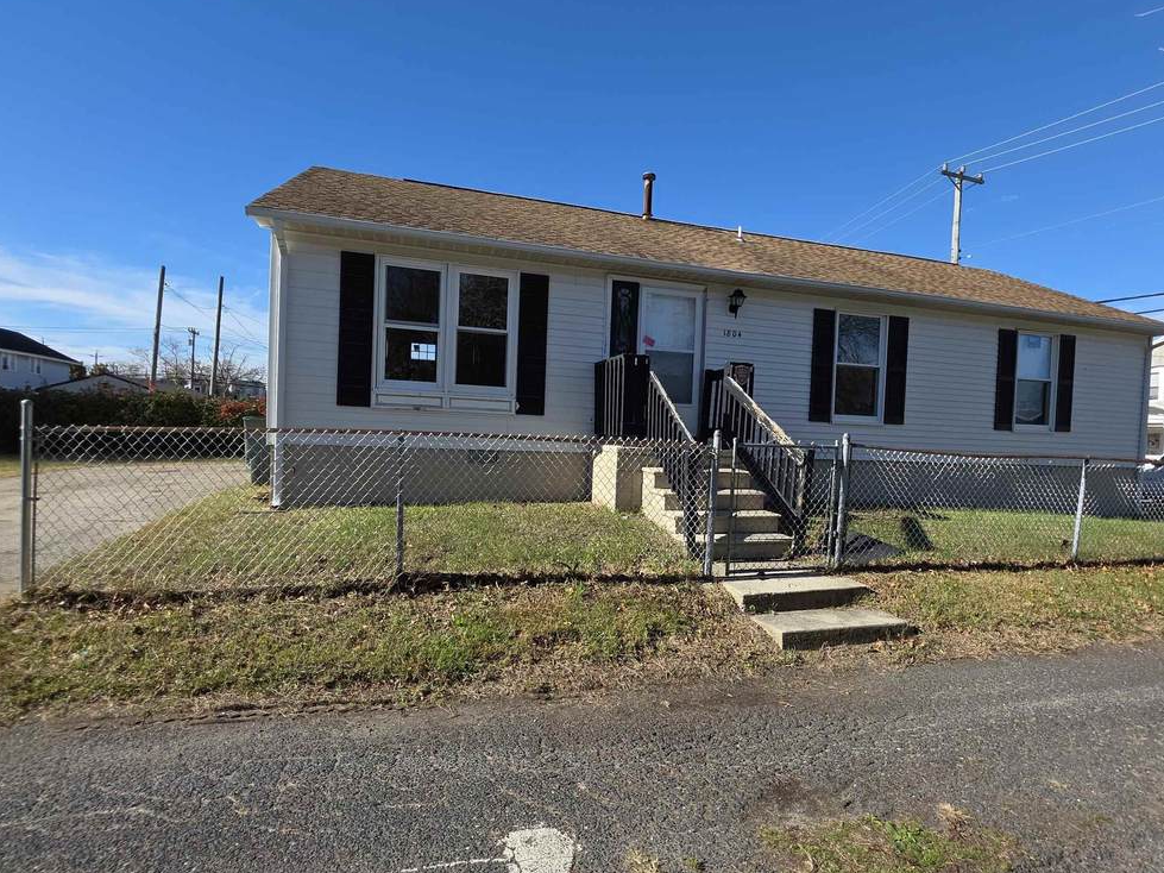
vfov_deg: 74.7
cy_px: 440
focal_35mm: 17
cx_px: 602
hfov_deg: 91.0
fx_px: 572
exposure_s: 1/1814
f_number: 1.9
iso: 40
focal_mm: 2.2
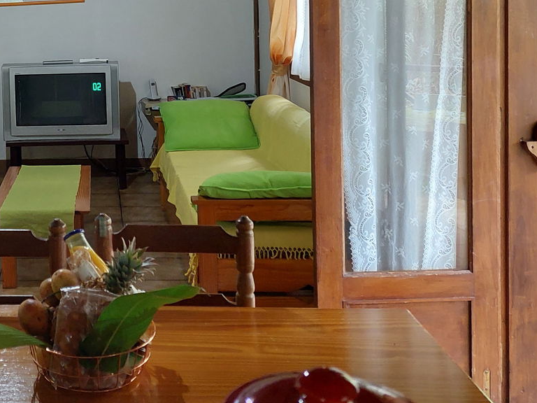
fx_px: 776
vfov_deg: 27.6
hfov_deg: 35.6
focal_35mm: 50
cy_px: 11
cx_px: 42
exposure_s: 1/50
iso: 500
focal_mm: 5.23
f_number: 1.8
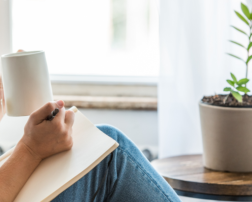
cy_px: 123
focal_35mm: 205
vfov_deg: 7.5
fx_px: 1528
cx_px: 120
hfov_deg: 9.4
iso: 400
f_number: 2.8
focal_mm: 130
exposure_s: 1/100
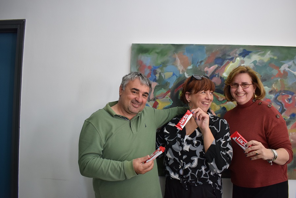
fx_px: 247
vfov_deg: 43.7
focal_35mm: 30
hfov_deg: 61.9
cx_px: 148
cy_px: 99
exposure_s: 1/125
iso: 800
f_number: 4.5
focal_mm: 20
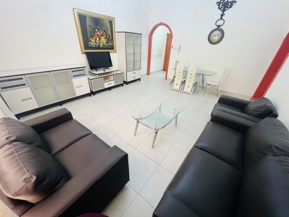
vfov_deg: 89.9
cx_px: 144
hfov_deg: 106.2
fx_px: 109
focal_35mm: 13
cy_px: 108
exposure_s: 1/50
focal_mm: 1.57
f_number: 1.8
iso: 160
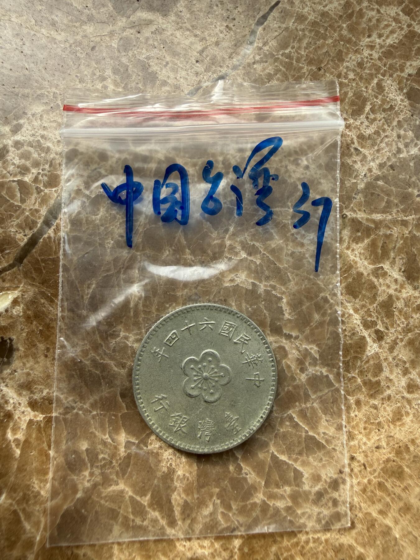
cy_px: 280
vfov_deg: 71.6
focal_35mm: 24
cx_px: 210
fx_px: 388
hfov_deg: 56.8
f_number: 2.2
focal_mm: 2.22
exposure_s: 1/182
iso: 40
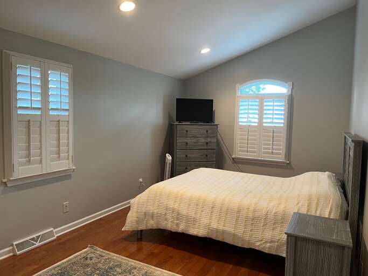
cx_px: 184
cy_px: 138
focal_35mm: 26
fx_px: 276
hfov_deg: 67.3
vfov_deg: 53.0
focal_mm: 5.1
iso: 200
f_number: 1.6
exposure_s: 1/60
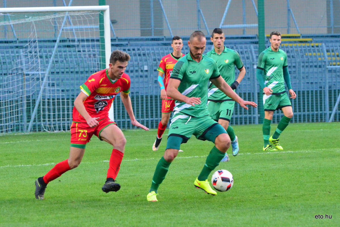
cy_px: 114
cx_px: 170
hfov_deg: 7.4
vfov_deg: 5.0
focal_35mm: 278
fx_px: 2622
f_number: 7.1
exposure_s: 1/1000
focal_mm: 185
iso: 6400
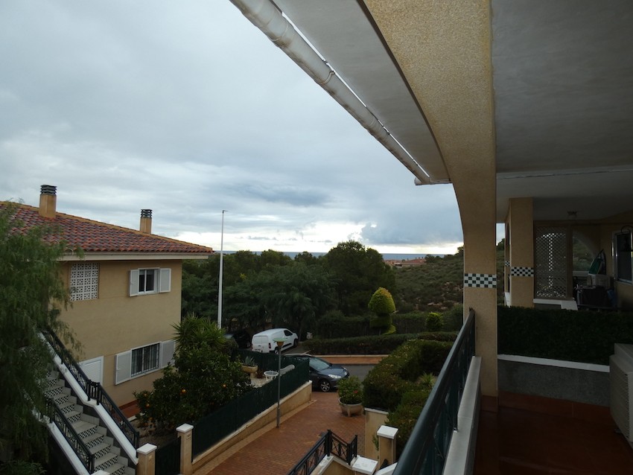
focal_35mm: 20
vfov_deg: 66.0
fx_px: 366
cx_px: 316
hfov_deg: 81.7
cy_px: 238
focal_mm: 3.6
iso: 80
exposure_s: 1/200
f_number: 2.8
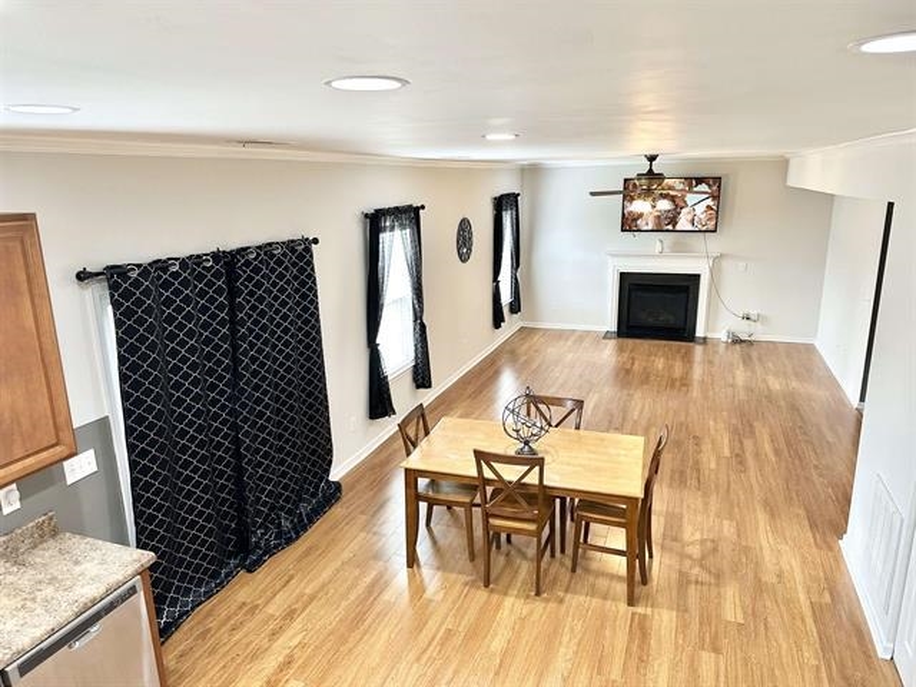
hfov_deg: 71.6
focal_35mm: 24
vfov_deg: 56.8
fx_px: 635
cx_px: 458
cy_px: 344
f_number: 1.78
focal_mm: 6.86
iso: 200
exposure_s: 1/60
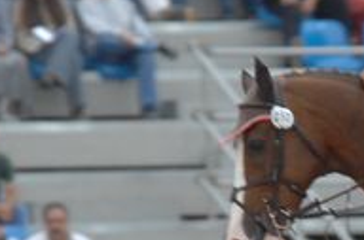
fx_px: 13646
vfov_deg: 1.0
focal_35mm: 1353
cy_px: 300
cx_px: 461
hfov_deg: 1.5
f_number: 6.7
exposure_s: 1/500
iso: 640
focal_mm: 270
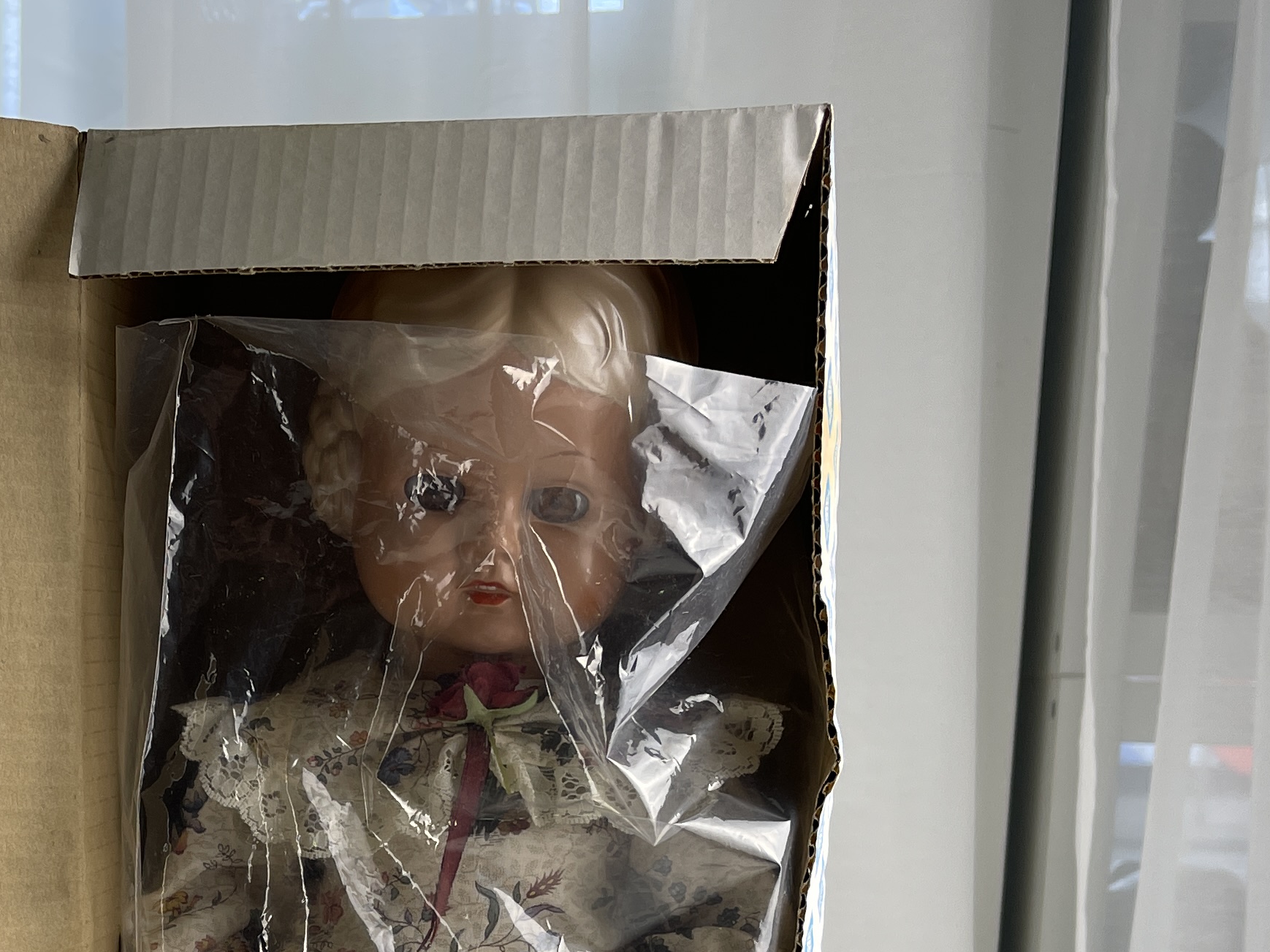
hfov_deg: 32.3
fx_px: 2128
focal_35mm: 58
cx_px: 251
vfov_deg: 24.0
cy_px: 983
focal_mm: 5.1
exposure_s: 1/104
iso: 32
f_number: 1.6
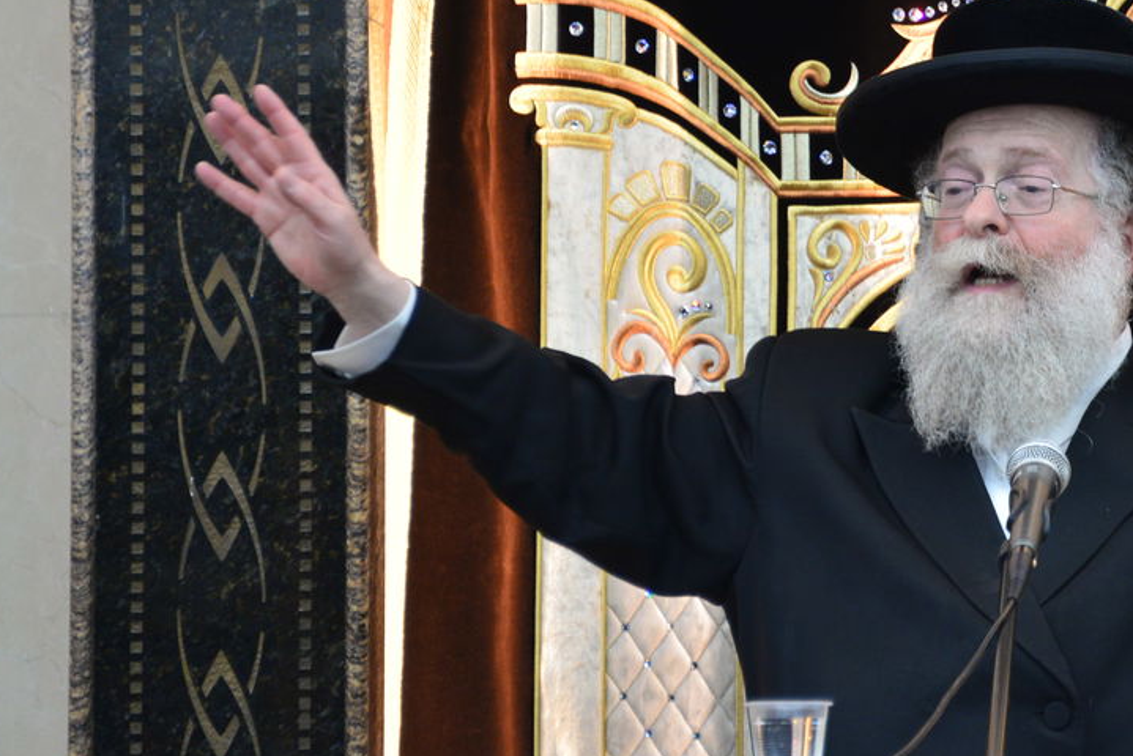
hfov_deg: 3.5
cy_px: 250
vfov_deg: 2.4
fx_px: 18386
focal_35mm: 584
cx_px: 1004
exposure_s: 1/100
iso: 1250
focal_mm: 300
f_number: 5.6
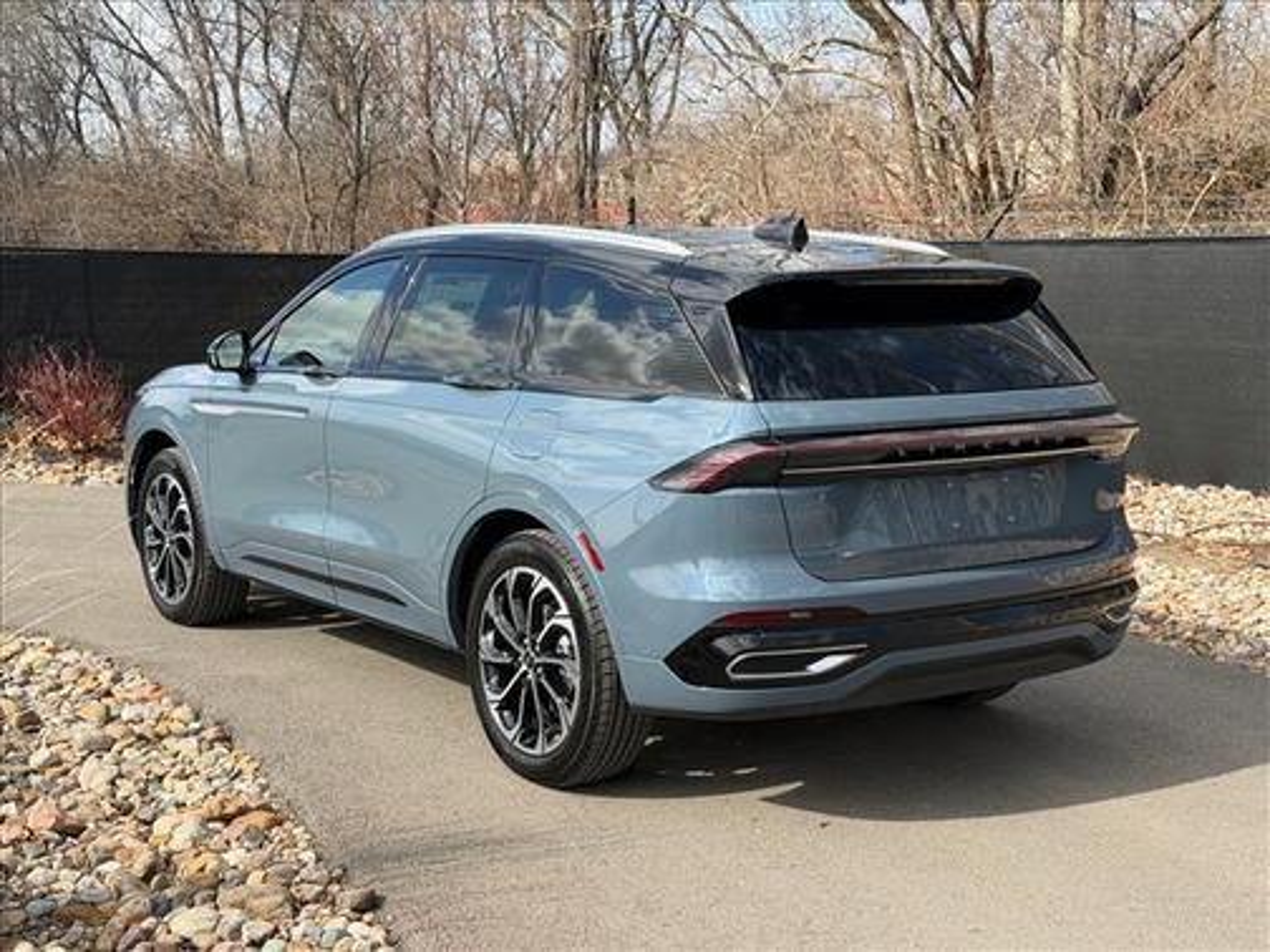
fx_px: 1761
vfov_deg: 30.3
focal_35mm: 48
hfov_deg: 39.7
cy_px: 476
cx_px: 635
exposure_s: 1/2865
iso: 80
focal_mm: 6.76
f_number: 1.78
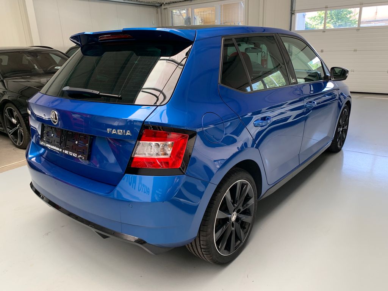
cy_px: 146
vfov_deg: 53.1
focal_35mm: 26
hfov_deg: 67.3
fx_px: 291
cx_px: 194
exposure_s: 1/103
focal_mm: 4.25
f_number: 1.8
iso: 100
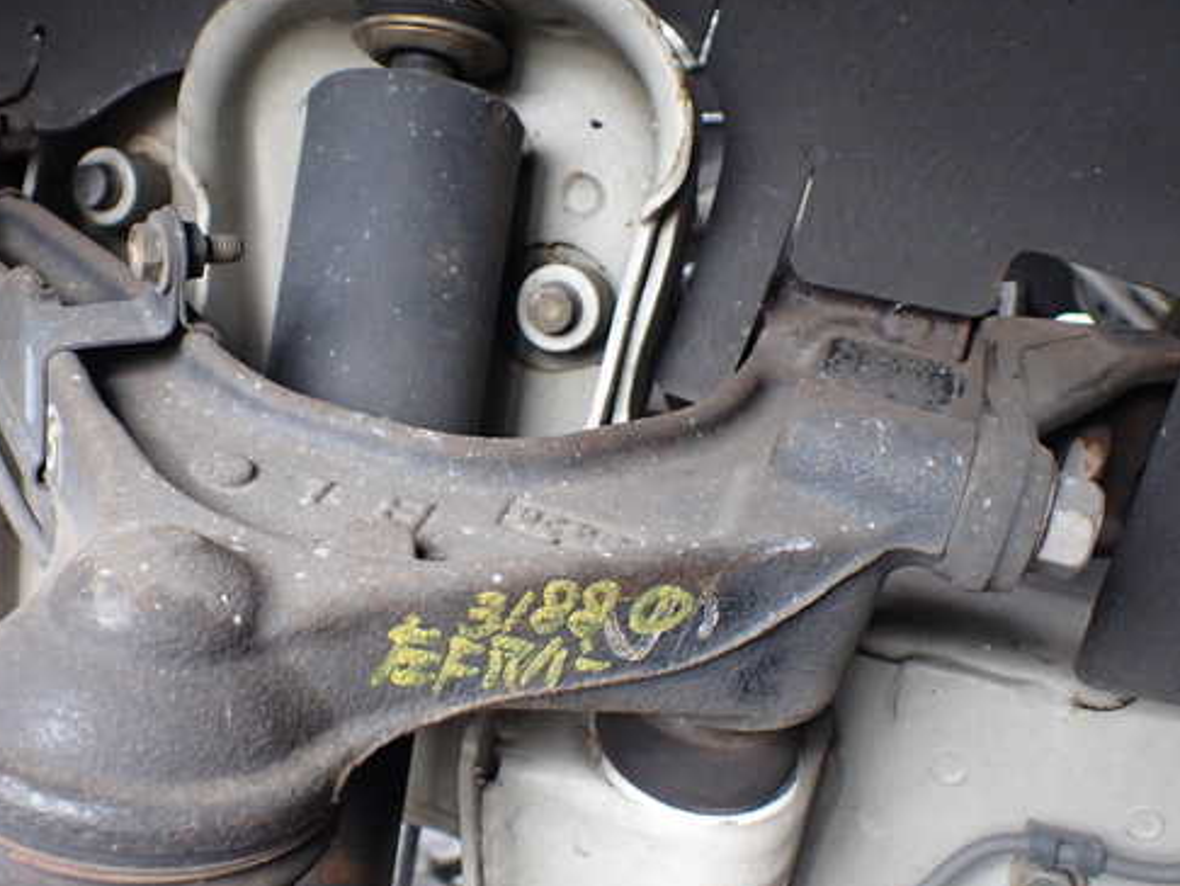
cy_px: 478
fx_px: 1262
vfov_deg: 38.7
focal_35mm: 37
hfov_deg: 49.7
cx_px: 456
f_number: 2.3
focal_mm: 5.4
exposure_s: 1/125
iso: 250
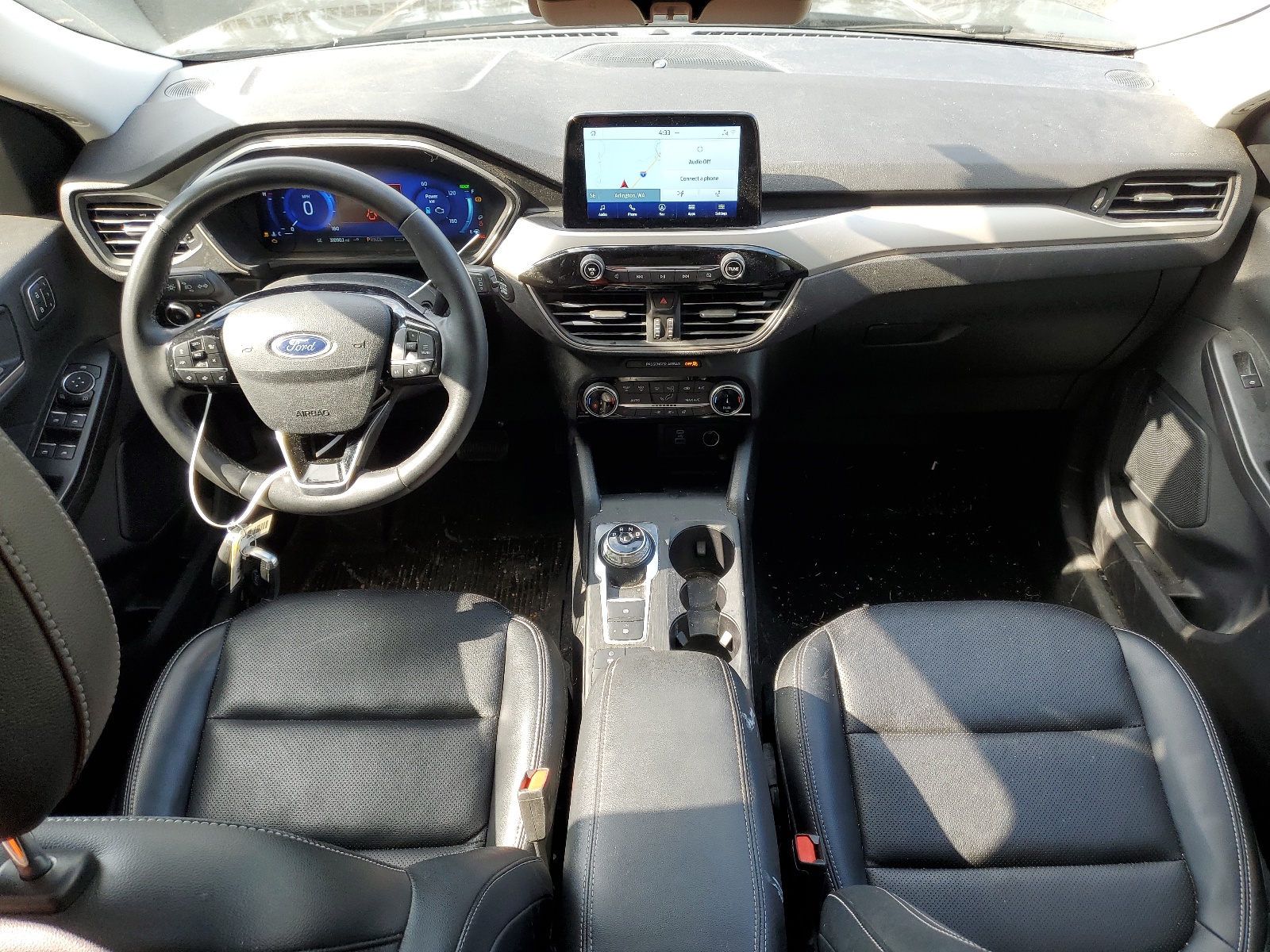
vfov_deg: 53.1
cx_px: 635
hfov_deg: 67.3
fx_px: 954
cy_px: 476
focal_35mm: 26
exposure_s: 1/189
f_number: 1.5
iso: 50
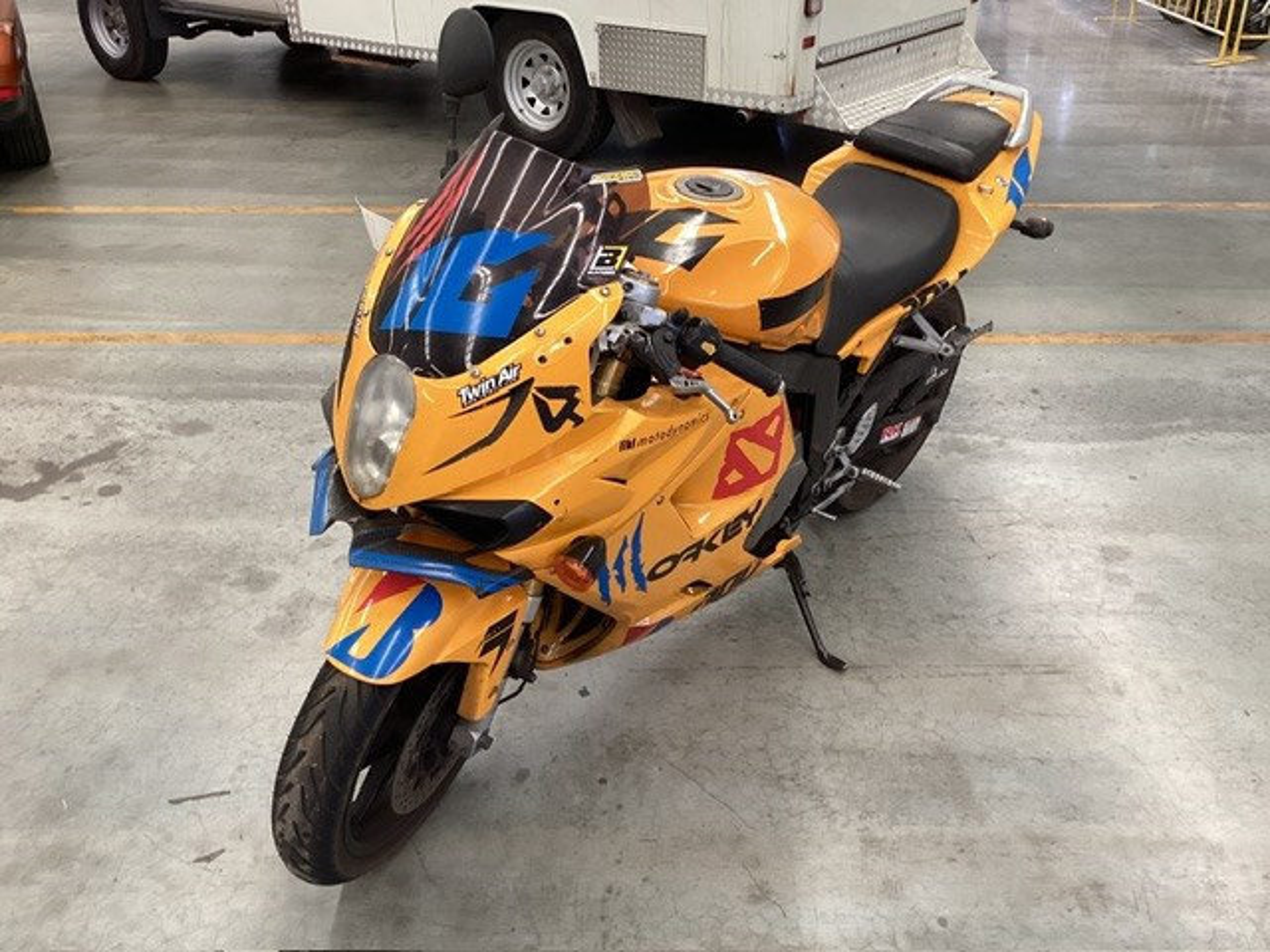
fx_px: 1137
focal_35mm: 31
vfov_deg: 45.4
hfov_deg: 58.4
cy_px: 476
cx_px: 635
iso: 125
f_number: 2.4
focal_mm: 3.3
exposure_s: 1/60
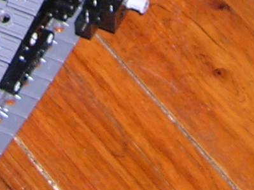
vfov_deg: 7.3
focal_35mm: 195
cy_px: -203
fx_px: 1430
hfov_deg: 10.1
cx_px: 51
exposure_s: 1/60.1
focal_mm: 5.7
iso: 50
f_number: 2.9
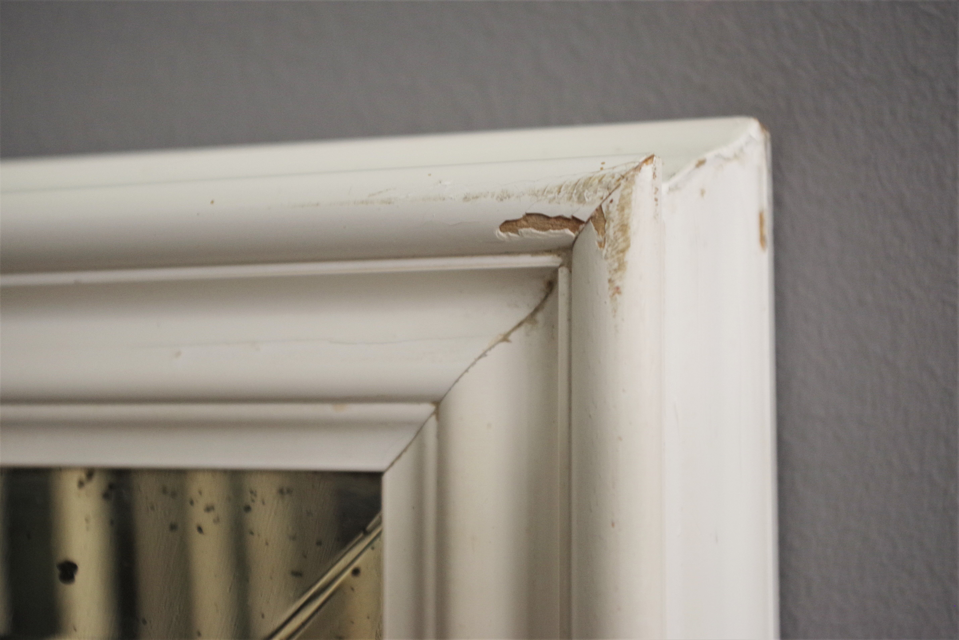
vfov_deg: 26.0
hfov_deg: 38.2
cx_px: 480
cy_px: 320
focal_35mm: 52
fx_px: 1385
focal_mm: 35
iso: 800
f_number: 4.5
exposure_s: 1/80
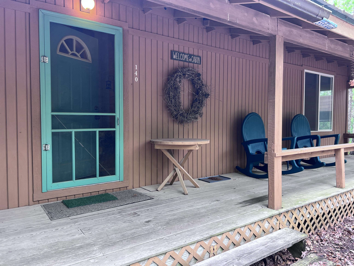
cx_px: 177
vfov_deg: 53.1
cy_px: 133
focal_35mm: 26
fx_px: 266
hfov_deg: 67.3
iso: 50
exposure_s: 1/121
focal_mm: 5.7
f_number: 1.5
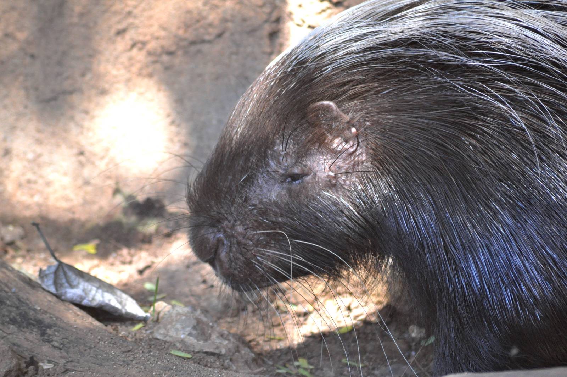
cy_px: 188
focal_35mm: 360
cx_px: 284
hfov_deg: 5.7
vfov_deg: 3.8
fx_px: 5664
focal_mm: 240
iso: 1600
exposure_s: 1/250
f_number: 5.3
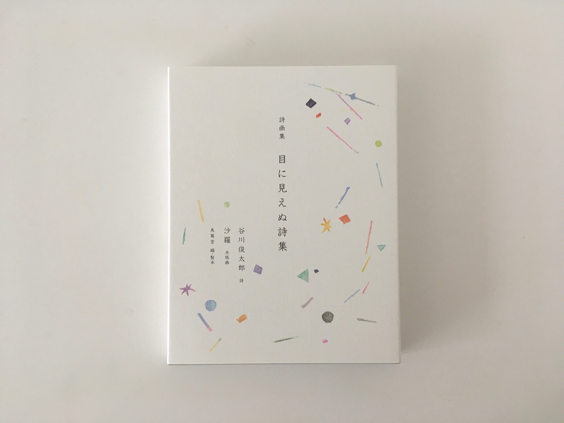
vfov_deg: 48.2
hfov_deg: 61.7
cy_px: 212
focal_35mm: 29
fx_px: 472
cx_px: 282
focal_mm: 4.15
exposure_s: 1/30
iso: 50
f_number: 2.2
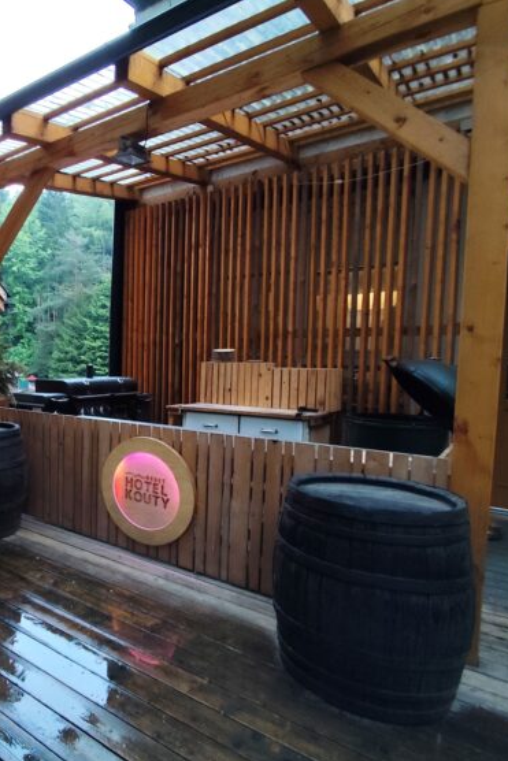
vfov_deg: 76.1
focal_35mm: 23
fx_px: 486
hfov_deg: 49.9
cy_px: 394
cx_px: 64
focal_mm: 1.65
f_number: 2.2
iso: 80
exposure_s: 1/50
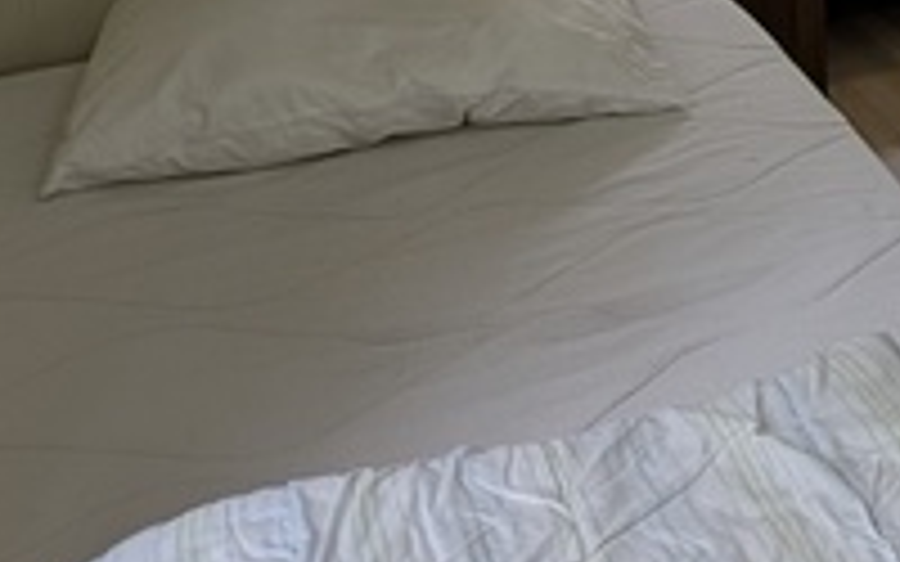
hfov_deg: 24.8
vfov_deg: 19.0
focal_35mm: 65
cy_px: -94
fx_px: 1594
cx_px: 1323
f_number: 1.95
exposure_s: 1/88.2
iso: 40
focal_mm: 2.23
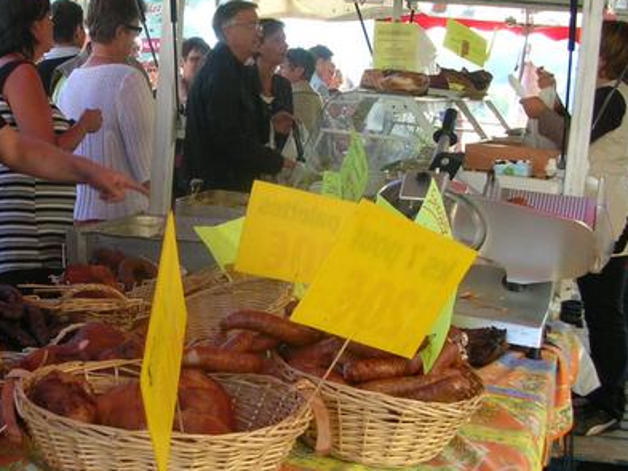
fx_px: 1034
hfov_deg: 33.4
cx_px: 201
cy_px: 232
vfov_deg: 25.7
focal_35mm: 57
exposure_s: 1/107
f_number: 2.8
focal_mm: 5.8
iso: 50
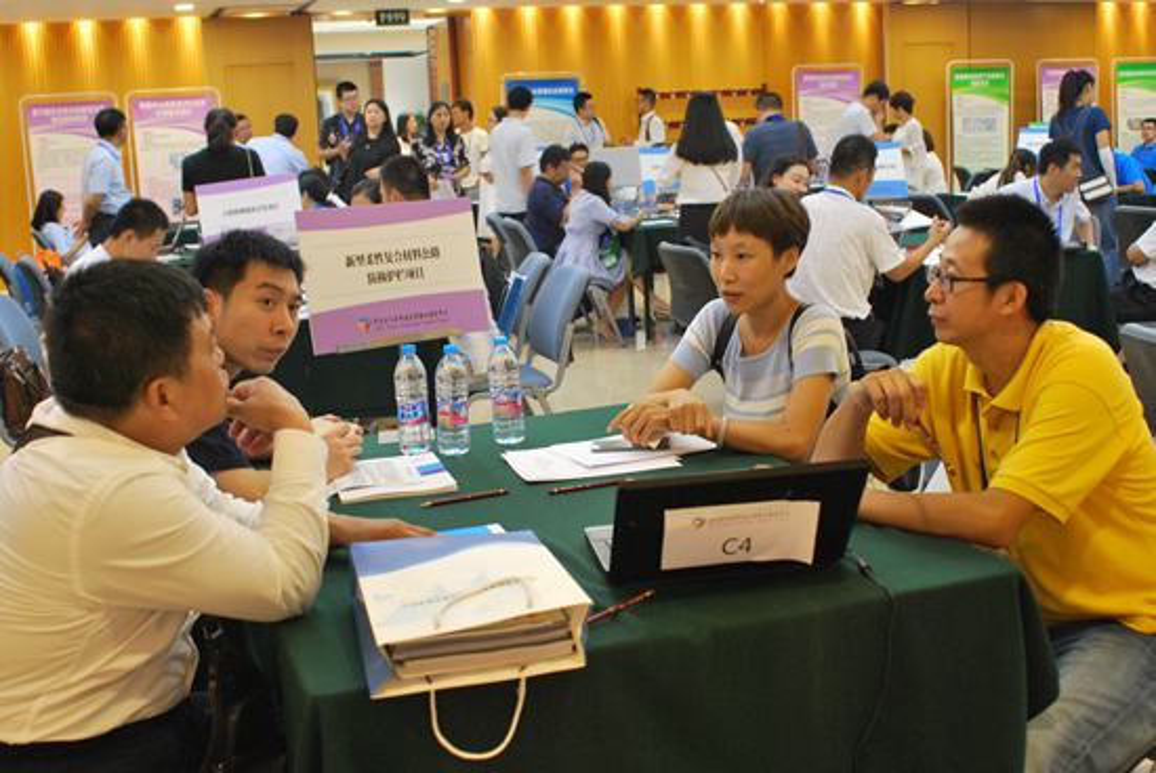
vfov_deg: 32.0
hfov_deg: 46.4
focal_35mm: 42
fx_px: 1350
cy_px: 386
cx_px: 578
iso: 800
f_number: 3.5
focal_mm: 28
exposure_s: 1/40
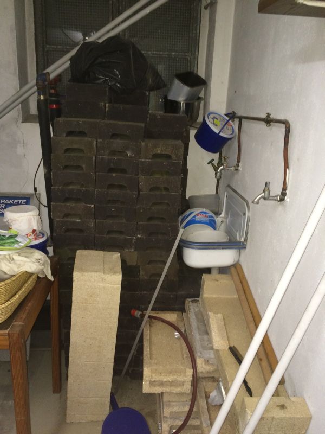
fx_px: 363
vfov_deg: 61.7
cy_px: 217
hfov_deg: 48.2
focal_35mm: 29
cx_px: 162
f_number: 2.2
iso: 125
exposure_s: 1/17
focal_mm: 4.15
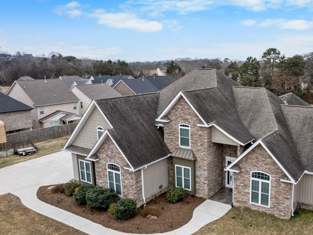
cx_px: 220
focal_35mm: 31
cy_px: 118
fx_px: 280
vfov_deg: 45.5
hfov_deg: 56.5
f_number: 2.8
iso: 110
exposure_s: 1/50
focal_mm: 8.38
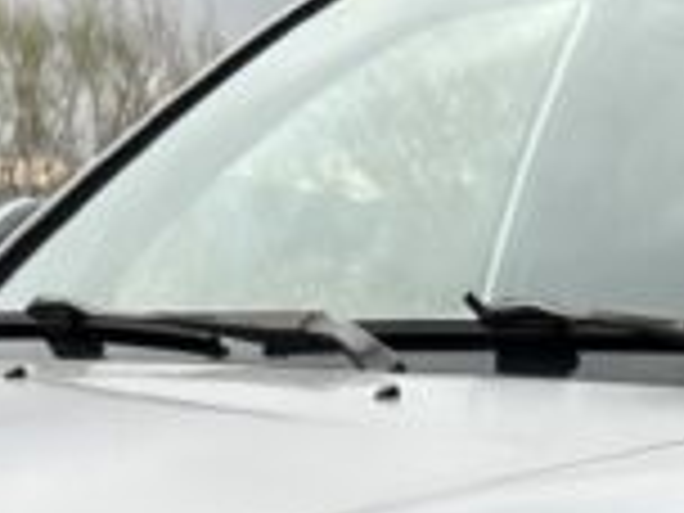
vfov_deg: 10.5
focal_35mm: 126
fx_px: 2490
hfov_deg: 15.6
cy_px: 1123
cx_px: 459
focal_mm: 6.86
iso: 80
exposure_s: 1/521
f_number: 1.78
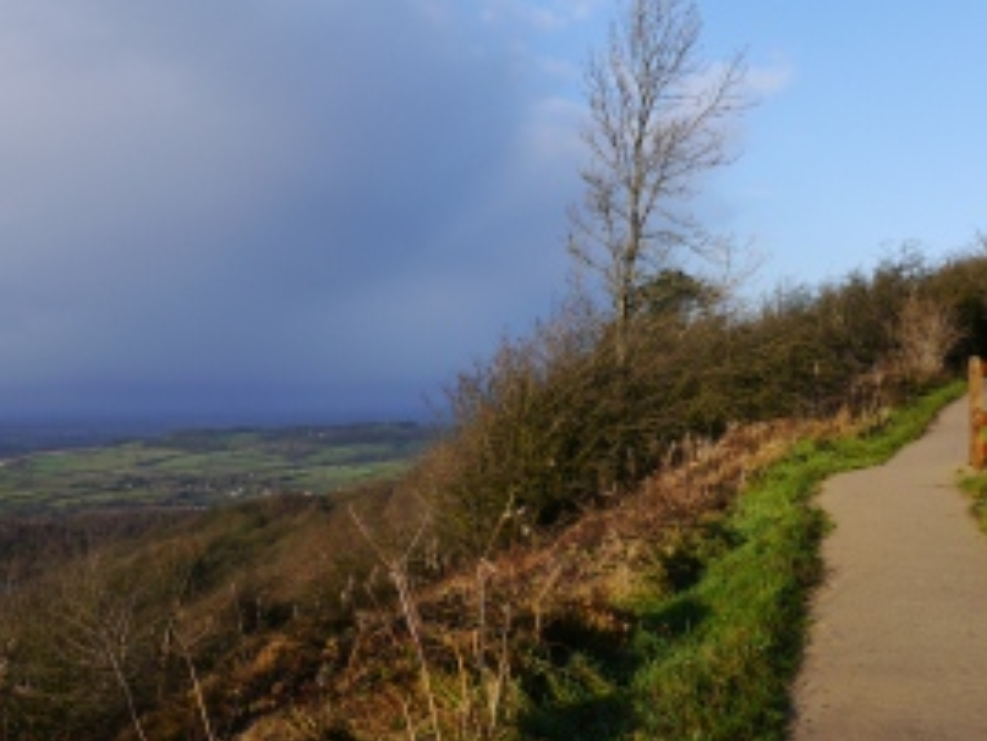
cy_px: 382
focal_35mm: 45
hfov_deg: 41.9
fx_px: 1284
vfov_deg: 32.2
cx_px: 576
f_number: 7.1
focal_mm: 14
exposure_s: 1/320
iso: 160
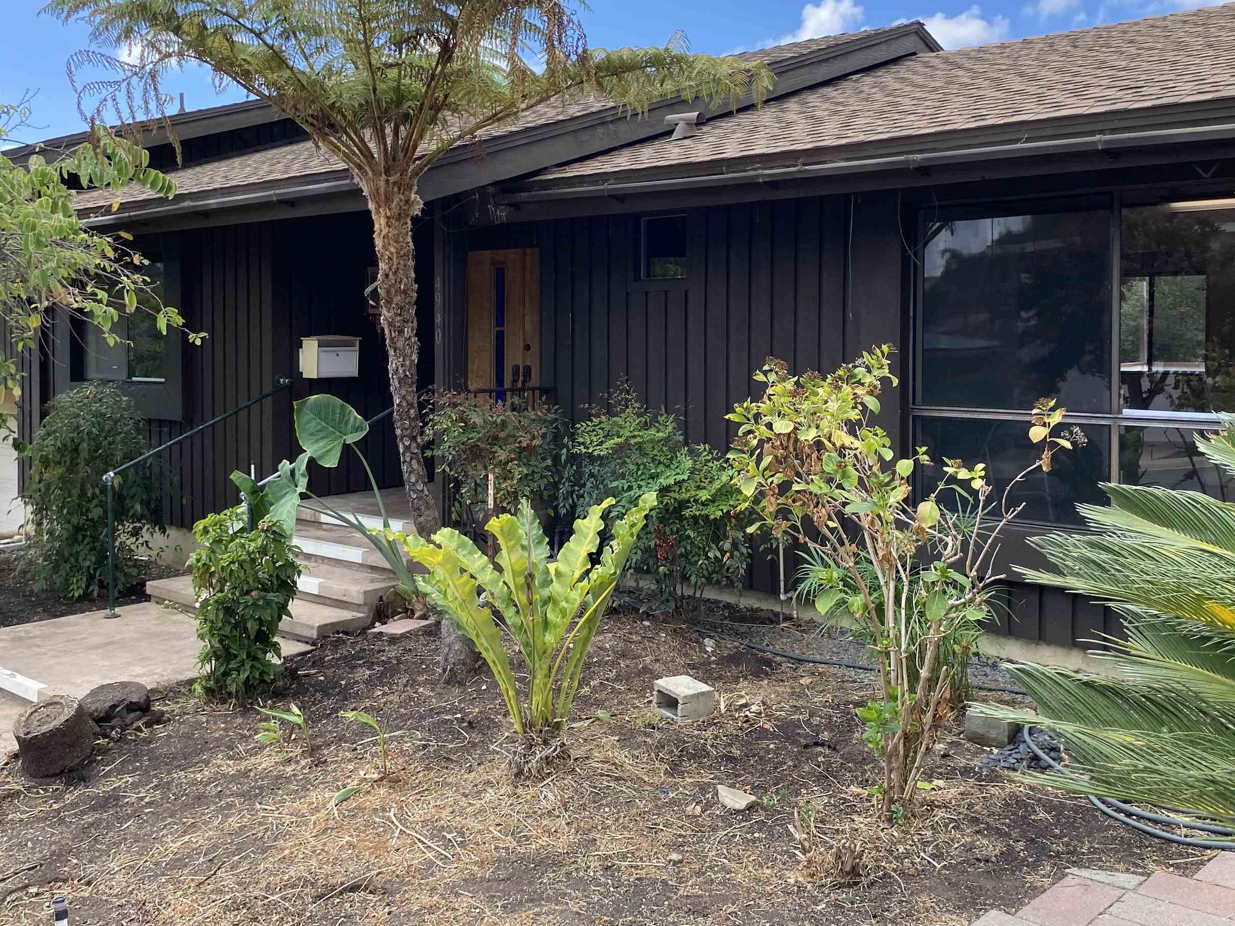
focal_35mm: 33
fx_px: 1177
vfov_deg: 42.8
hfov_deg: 55.3
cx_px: 649
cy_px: 381
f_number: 1.8
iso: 32
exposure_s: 1/788
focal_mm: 4.25
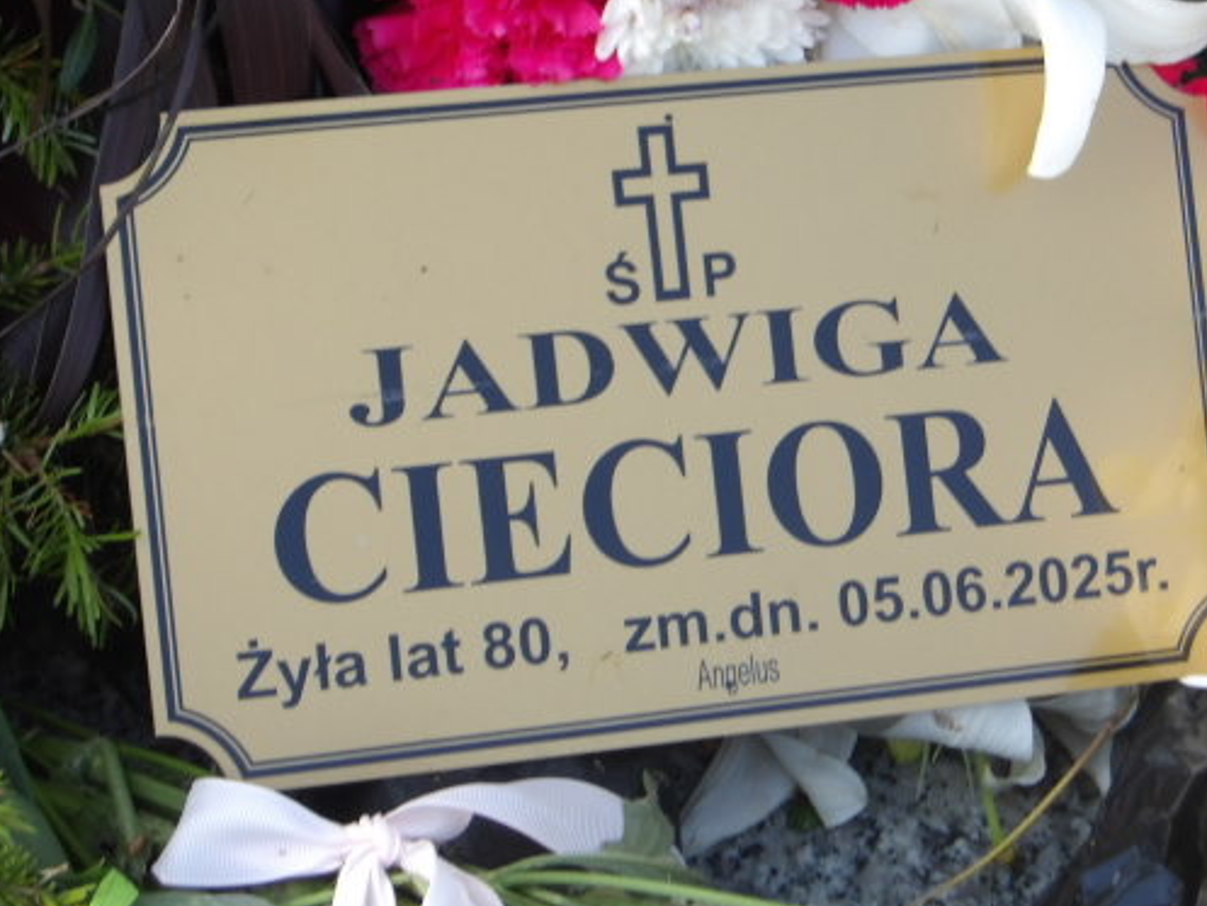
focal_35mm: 112
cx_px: 663
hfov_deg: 17.6
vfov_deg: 13.2
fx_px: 3906
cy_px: 359
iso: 100
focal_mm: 15.6
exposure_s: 1/69
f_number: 5.6
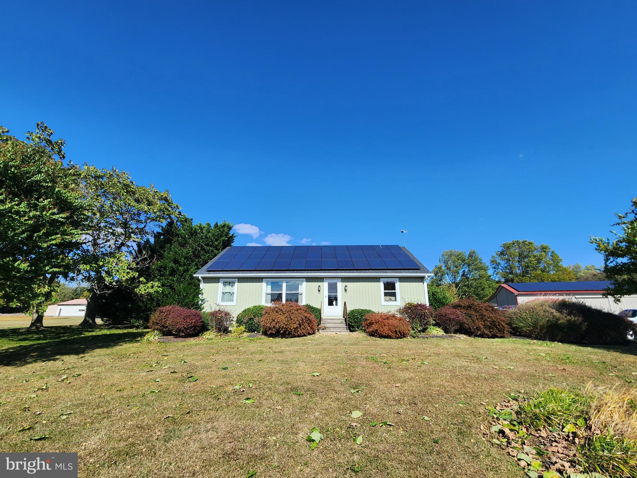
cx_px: 318
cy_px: 239
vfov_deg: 89.9
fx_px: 239
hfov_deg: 106.2
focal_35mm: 13
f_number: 2.2
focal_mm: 2.2
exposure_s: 1/1614
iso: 50
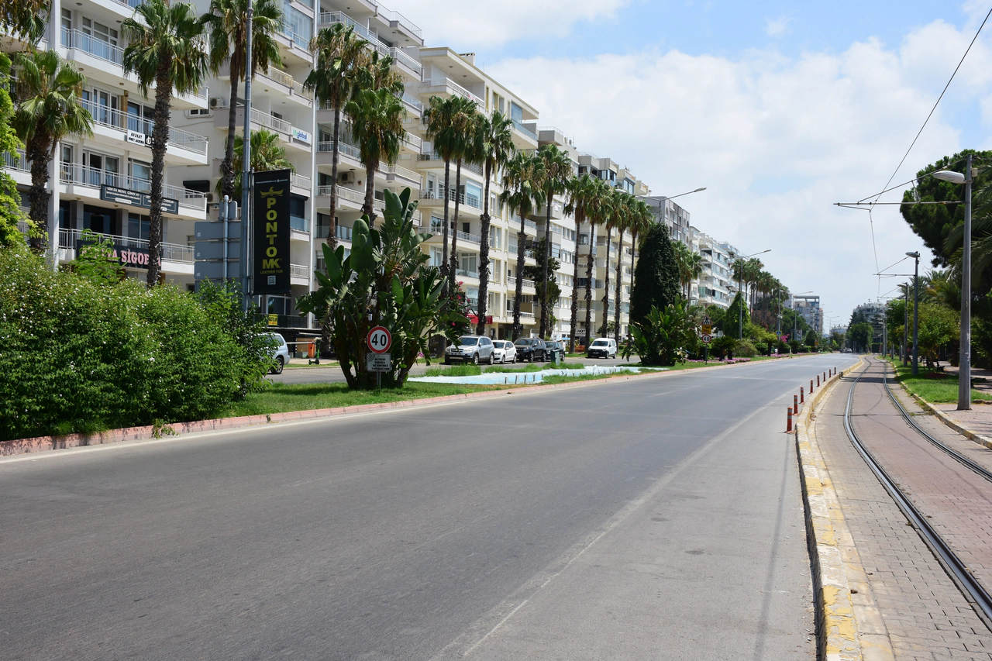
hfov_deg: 53.1
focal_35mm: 36
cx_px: 496
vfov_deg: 36.9
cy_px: 330
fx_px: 992
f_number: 10
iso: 200
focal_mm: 24
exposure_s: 1/400
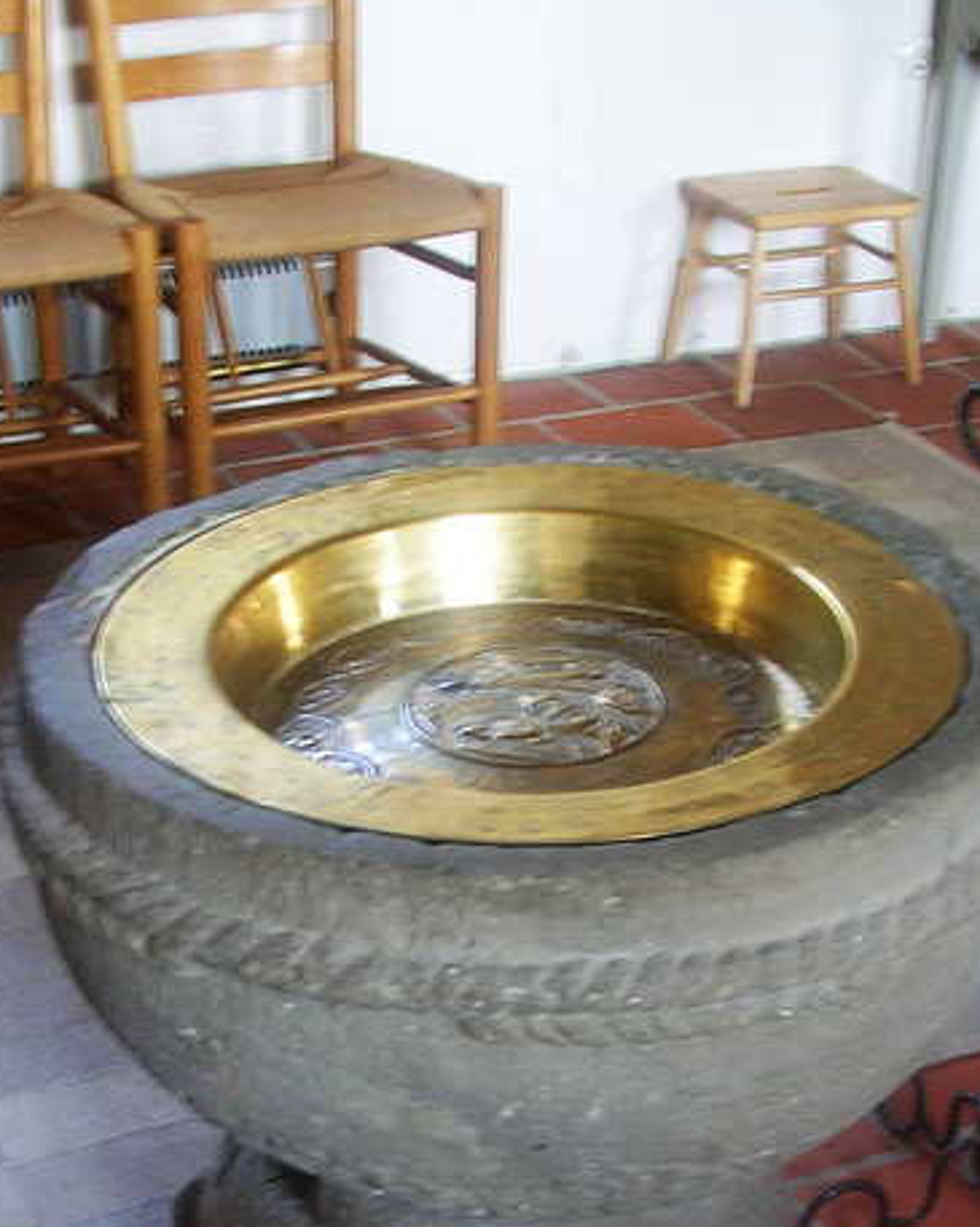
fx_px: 2359
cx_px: 529
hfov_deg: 23.5
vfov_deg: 28.5
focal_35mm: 65
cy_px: 1004
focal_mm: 5.8
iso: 50
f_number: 2.8
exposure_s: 1/9.6
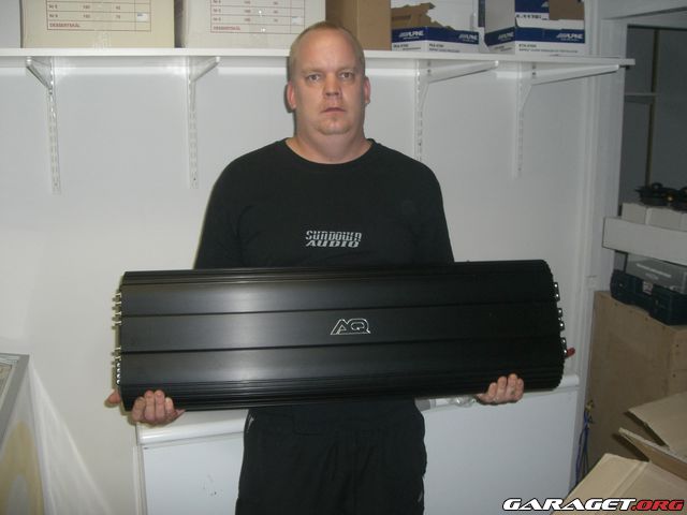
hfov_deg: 49.0
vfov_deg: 37.7
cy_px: 258
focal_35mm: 38
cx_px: 344
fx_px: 754
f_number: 2.7
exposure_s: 1/60
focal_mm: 6.2
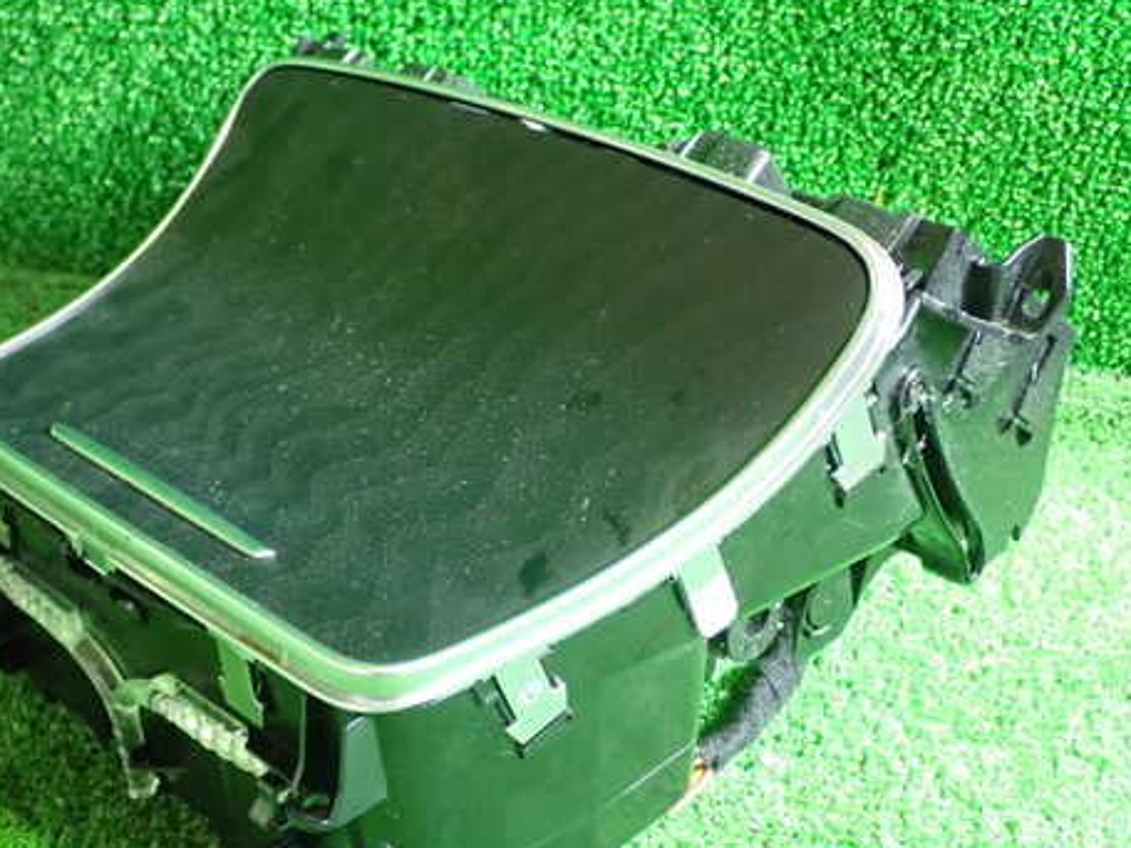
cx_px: 456
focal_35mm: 54
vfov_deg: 27.0
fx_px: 1764
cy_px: 484
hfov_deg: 35.4
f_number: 2.8
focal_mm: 7.31
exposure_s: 1/25
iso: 800
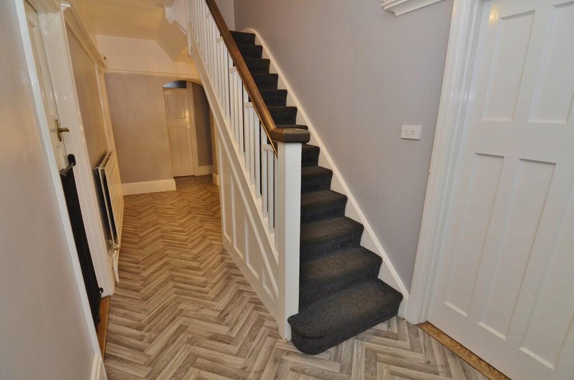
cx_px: 287
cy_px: 190
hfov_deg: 95.1
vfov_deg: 71.8
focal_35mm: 16
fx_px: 263
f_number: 5
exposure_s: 1/60
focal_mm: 11
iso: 800
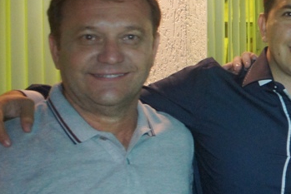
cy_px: 105
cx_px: 339
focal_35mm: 81
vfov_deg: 16.8
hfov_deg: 23.1
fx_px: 657
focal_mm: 21
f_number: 4
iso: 1600
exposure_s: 1/13
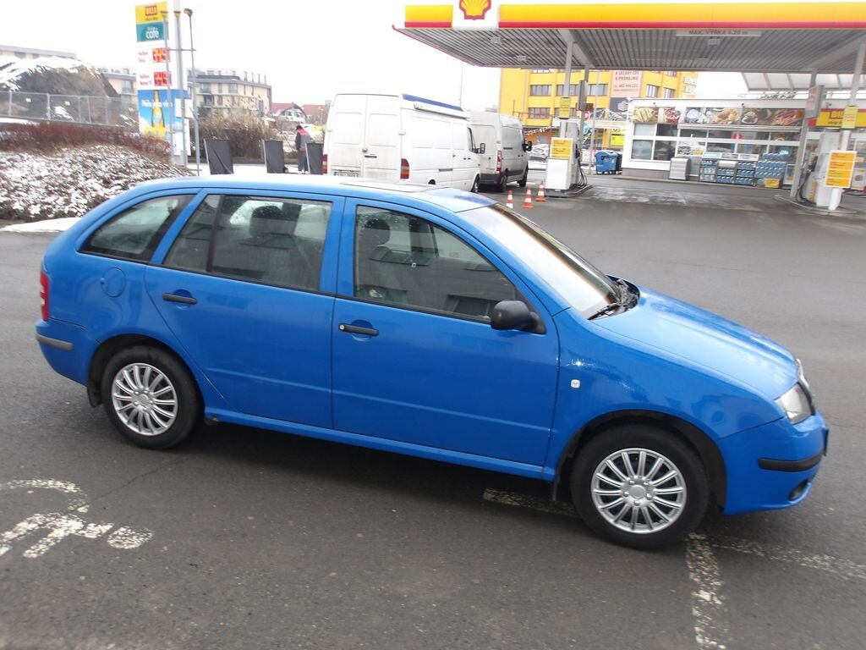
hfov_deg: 65.3
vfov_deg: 51.4
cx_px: 433
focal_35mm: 27
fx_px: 675
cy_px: 325
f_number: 3
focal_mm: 4.9
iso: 100
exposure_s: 1/51
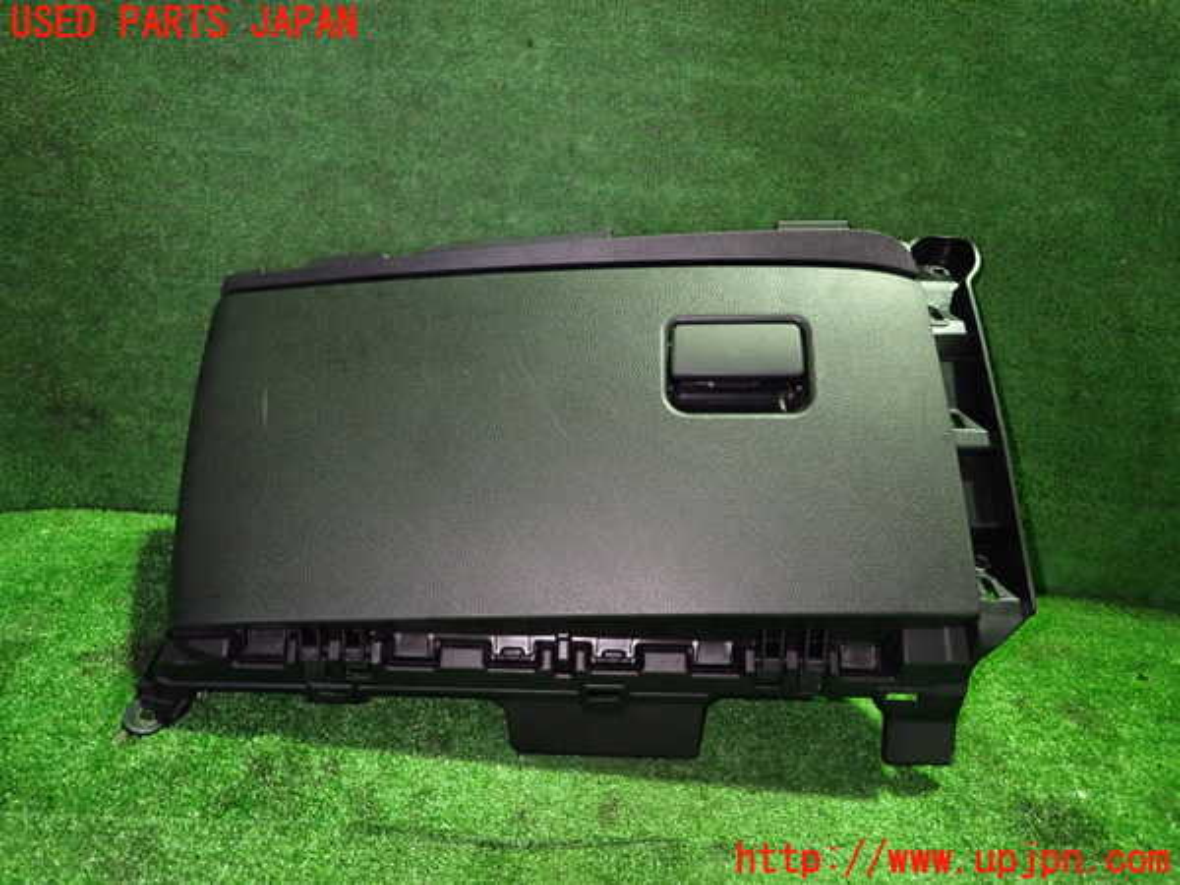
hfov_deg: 69.4
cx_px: 590
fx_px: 852
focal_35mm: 25
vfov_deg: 54.9
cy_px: 442
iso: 800
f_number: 2
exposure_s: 1/20
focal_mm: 4.5
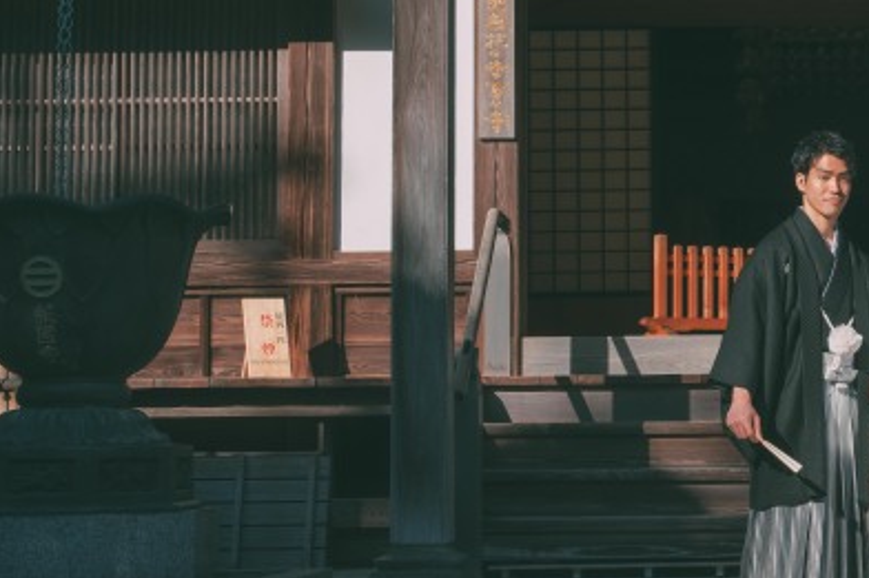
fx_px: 2461
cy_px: 229
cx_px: 882
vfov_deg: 13.4
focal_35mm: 102
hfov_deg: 19.4
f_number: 8
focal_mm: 33
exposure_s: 1/320
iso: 160
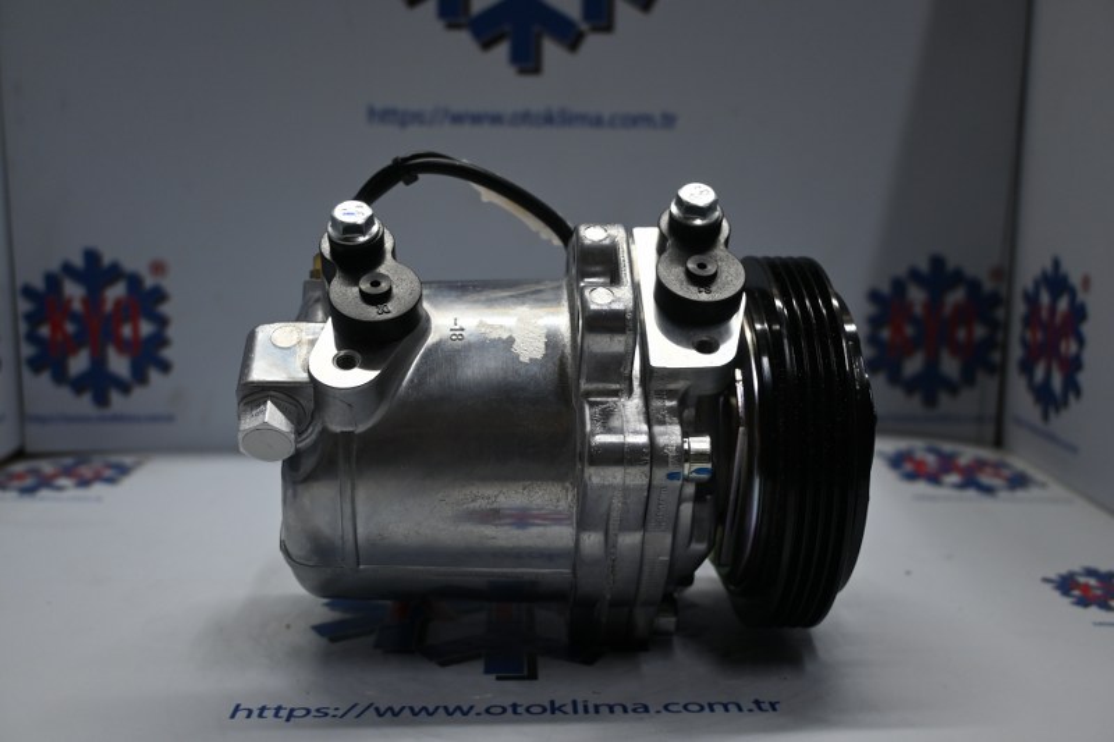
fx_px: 1160
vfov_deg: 35.5
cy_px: 371
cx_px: 557
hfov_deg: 51.3
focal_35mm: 38
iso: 500
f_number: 4.2
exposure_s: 1/125
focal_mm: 25
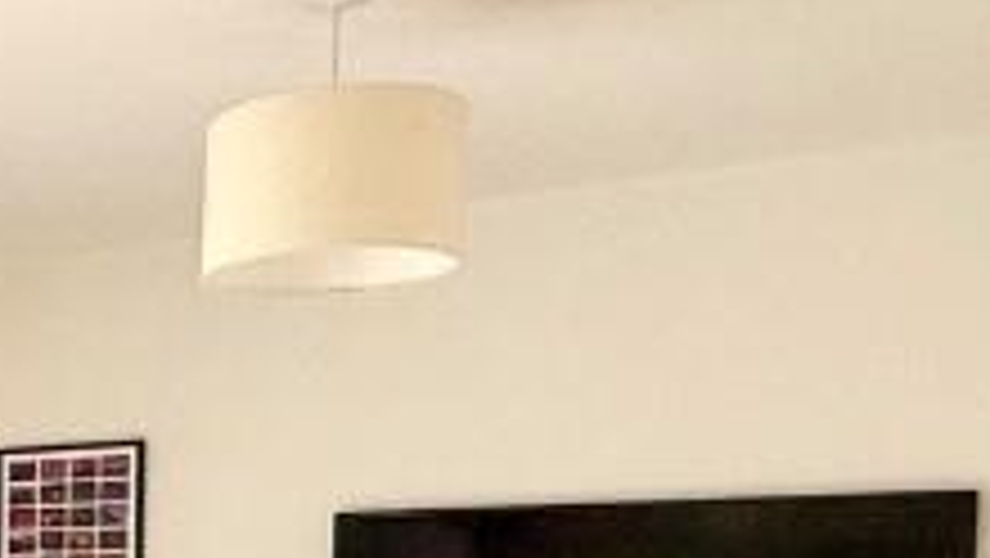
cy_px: 778
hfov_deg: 22.5
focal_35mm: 71
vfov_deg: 15.9
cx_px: -608
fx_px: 1865
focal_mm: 2.22
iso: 80
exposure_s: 1/99
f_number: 2.2
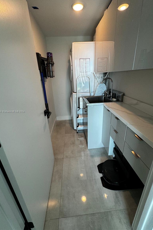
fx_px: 96
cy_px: 112
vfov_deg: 100.4
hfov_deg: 77.3
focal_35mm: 15
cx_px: 77
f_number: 2.2
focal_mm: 2.22
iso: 160
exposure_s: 1/120
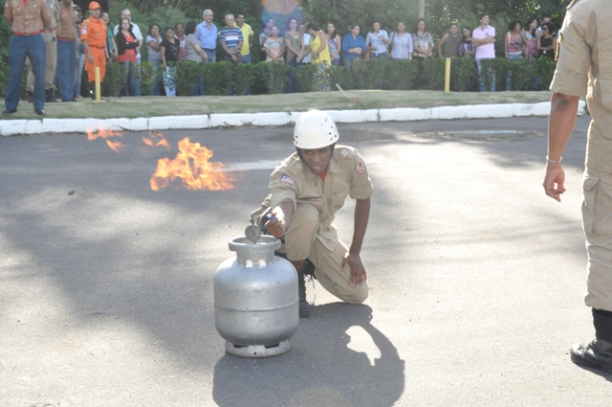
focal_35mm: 69
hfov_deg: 29.3
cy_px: 204
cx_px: 306
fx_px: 1172
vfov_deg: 19.7
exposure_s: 1/200
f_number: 16
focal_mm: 46
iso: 2000
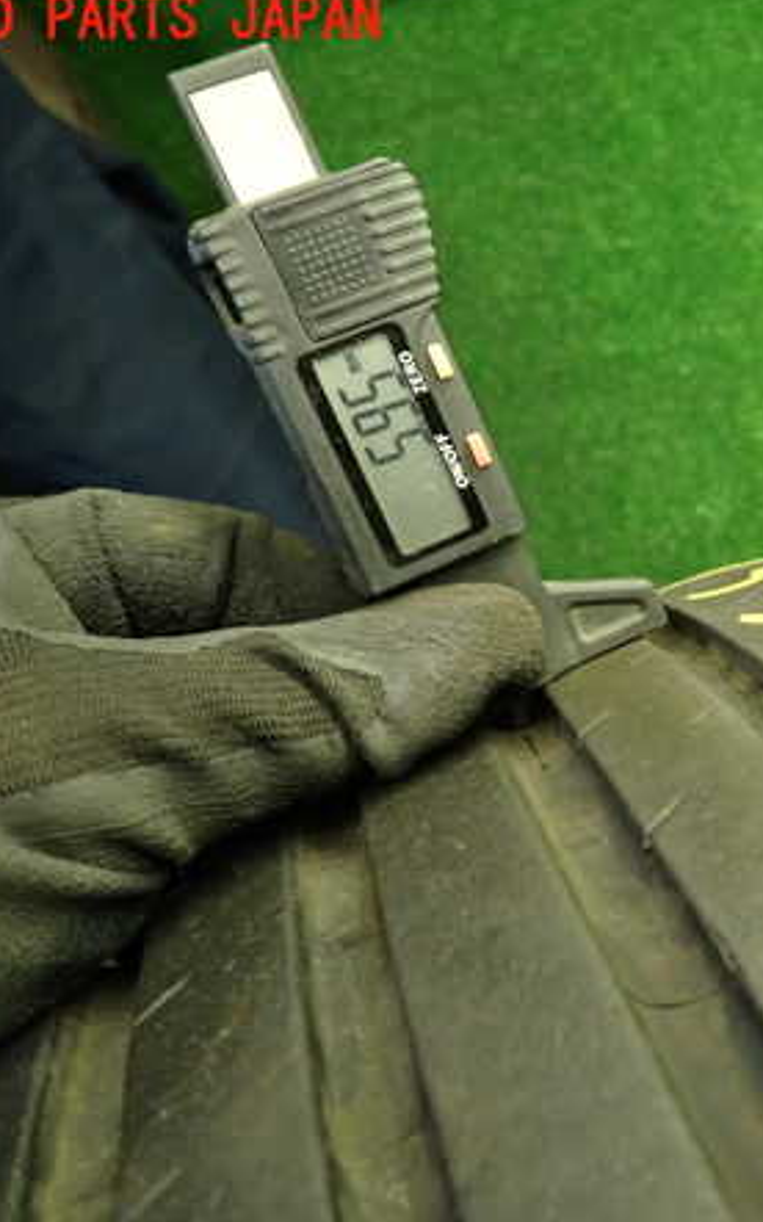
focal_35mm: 36
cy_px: 608
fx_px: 1199
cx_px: 708
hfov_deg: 33.2
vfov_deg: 54.0
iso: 250
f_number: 2
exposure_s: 1/30
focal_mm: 4.5
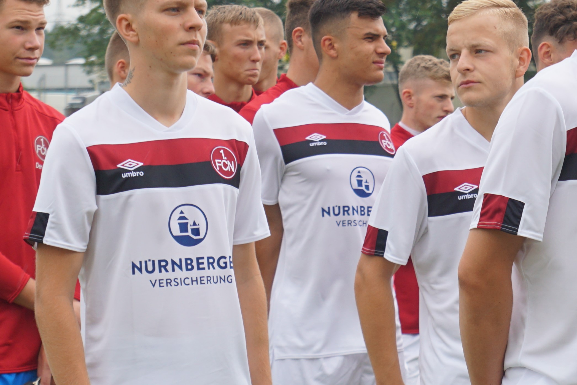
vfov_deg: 7.1
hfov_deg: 10.5
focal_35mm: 193
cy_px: 265
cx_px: 624
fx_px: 3100
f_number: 4
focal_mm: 45
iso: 100
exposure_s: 1/250
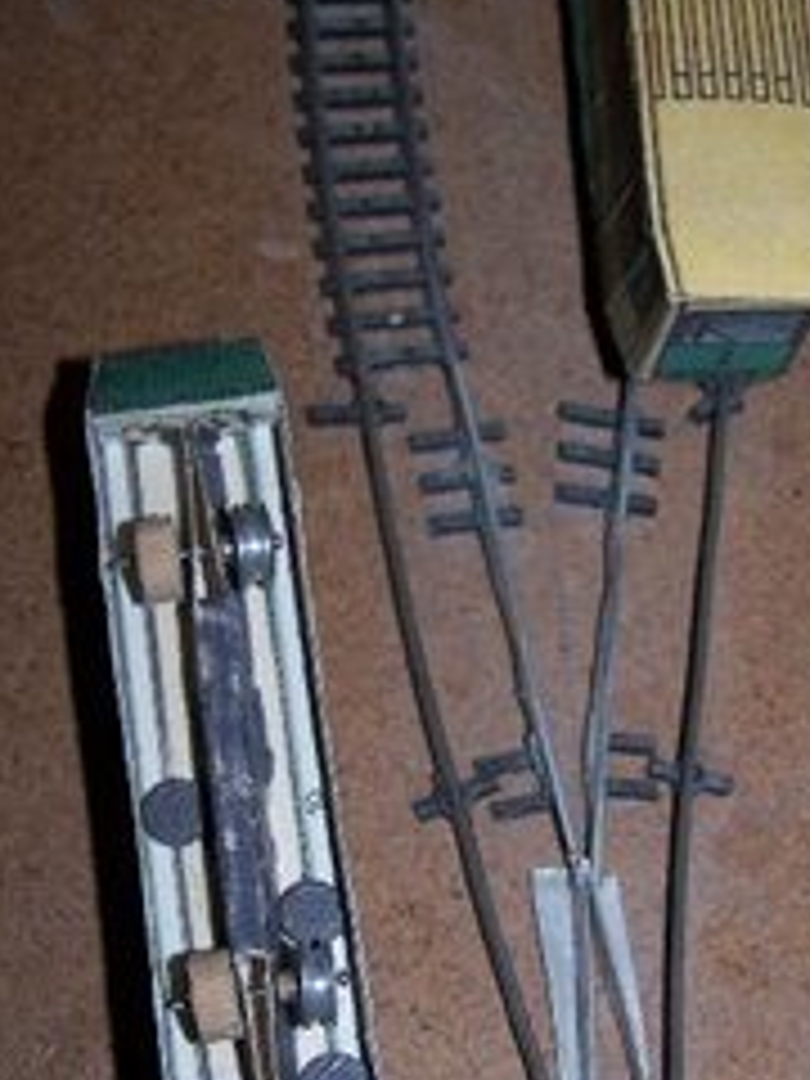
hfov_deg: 17.4
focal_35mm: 85
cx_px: 436
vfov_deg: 22.9
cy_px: 724
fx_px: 2652
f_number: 3
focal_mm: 8.5
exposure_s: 1/60
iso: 80
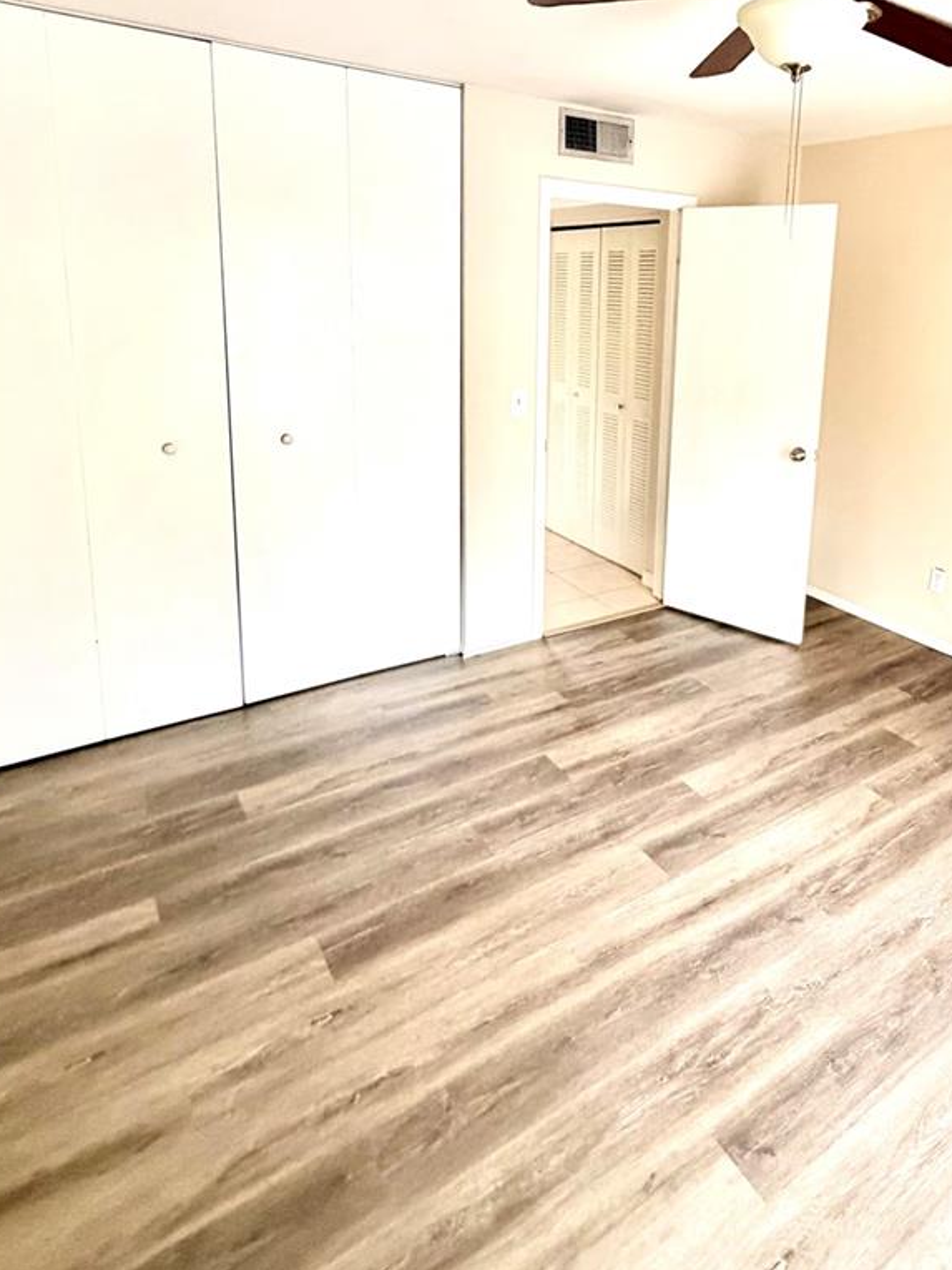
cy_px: 439
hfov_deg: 59.9
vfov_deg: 74.4
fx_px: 807
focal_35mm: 22
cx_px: 620
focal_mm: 2.22
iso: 320
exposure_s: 1/102
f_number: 2.2
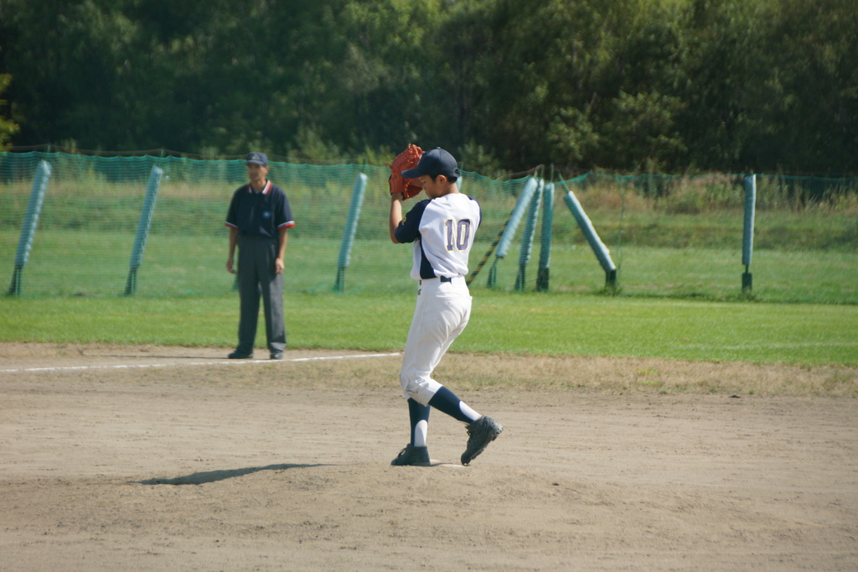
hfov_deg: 8.6
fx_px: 5718
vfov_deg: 5.7
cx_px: 429
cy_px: 286
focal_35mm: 240
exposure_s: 1/1000
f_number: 6.3
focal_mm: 160
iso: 320
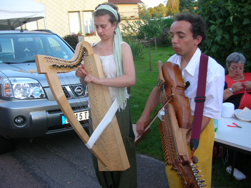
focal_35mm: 35
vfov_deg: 40.7
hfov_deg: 52.6
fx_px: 254
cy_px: 94
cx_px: 126
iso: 50
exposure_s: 1/30
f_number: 2.8
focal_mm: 5.8
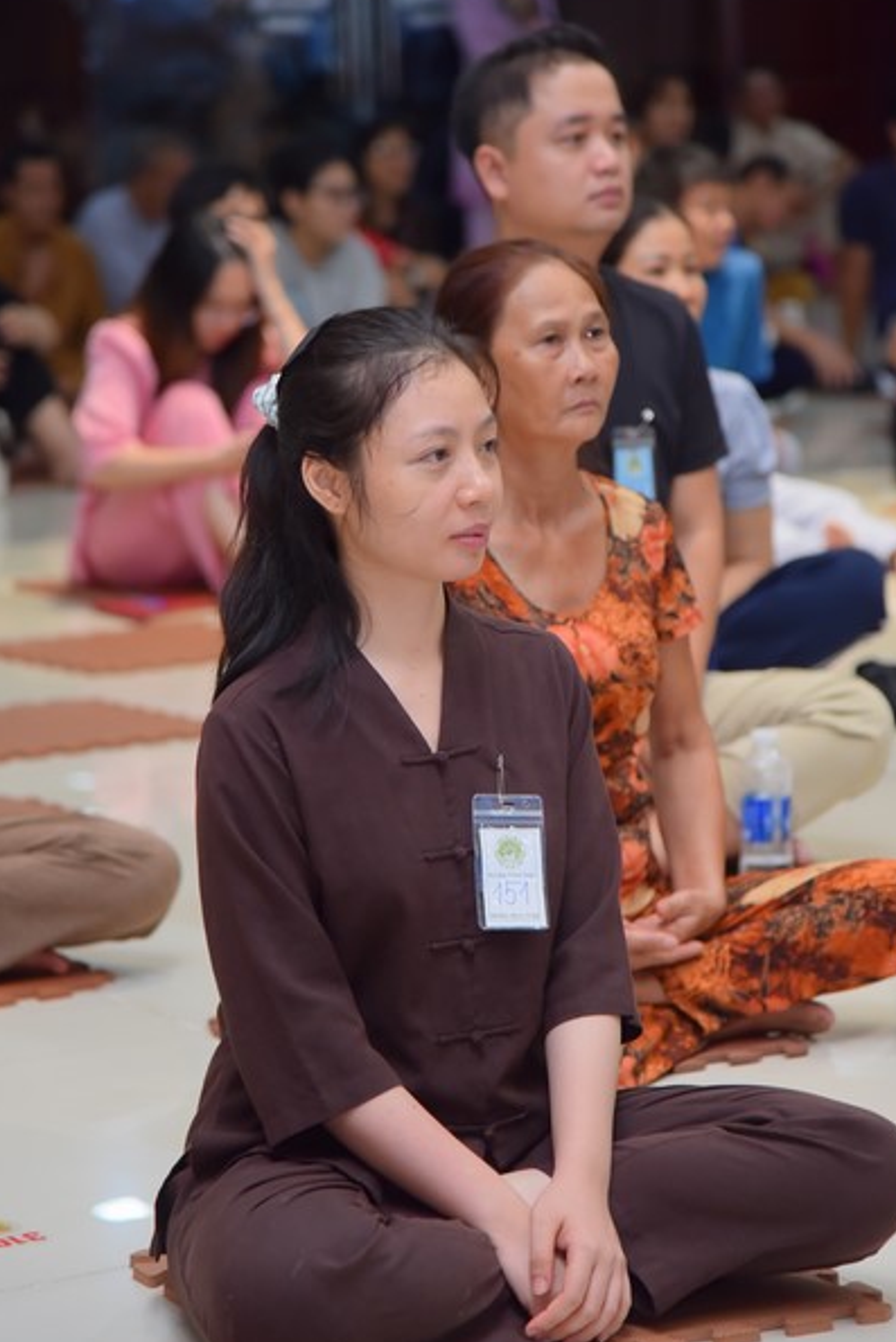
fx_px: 4887
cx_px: 439
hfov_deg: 10.5
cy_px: 663
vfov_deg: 15.6
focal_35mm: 131
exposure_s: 1/160
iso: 1250
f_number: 4.5
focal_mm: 120
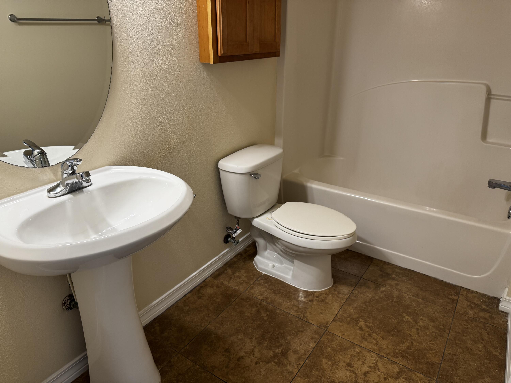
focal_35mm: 24
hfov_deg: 71.6
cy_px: 192
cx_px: 256
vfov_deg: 56.8
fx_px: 354
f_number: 1.78
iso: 125
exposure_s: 1/60
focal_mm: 6.76
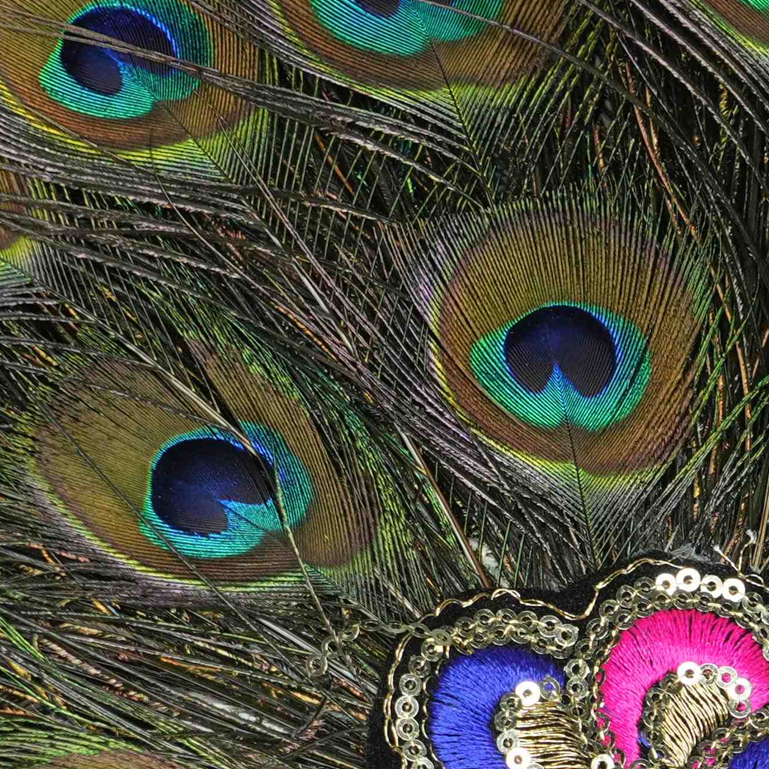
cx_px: 730
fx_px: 5504
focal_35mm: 219
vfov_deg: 7.9
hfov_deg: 8.0
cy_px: 1031
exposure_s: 1/60
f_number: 5.6
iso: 320
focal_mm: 48
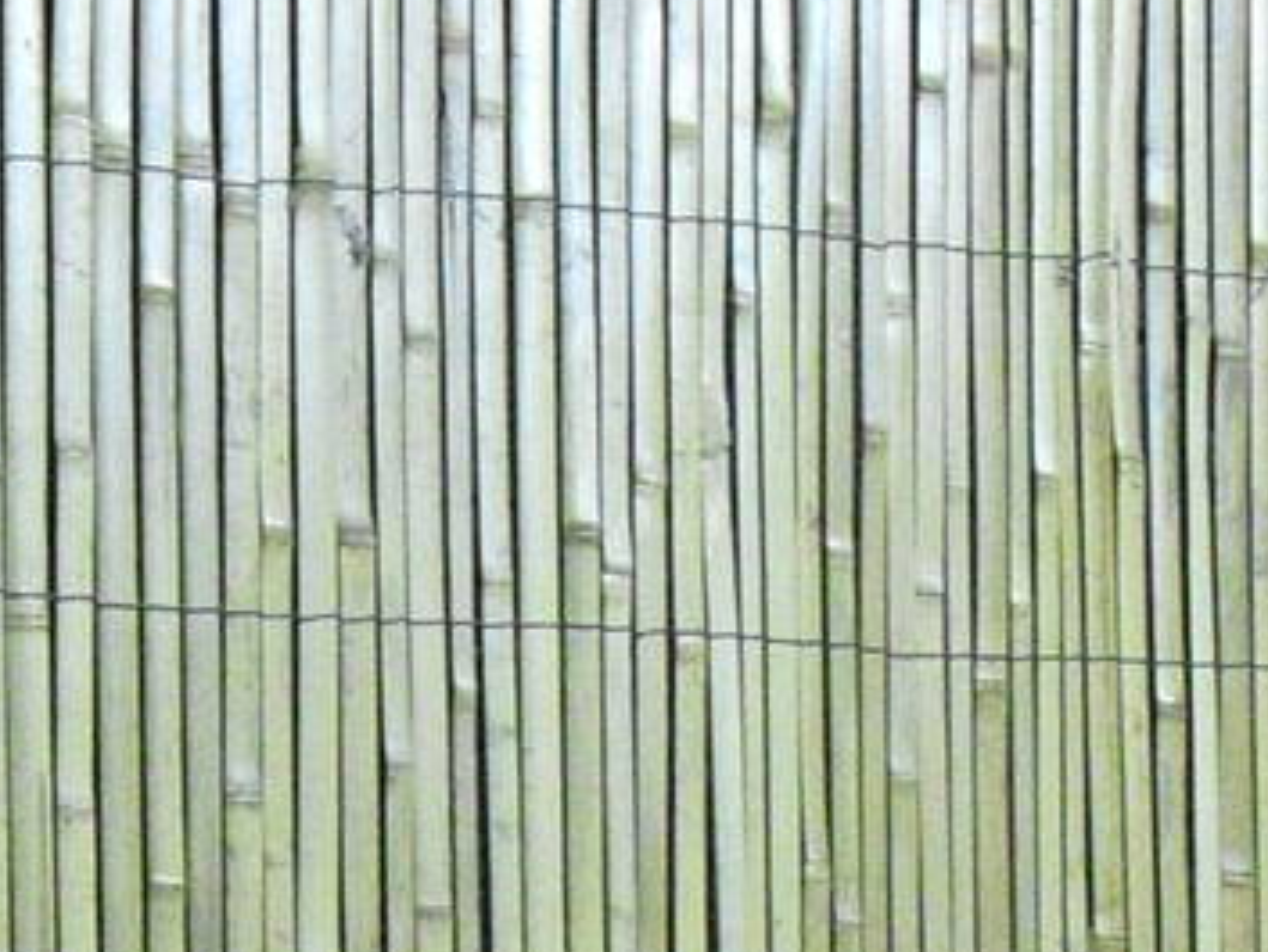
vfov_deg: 8.5
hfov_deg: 12.1
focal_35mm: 163
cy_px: 2098
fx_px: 5973
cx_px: 313
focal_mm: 6.3
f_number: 3.1
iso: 800
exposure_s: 1/50
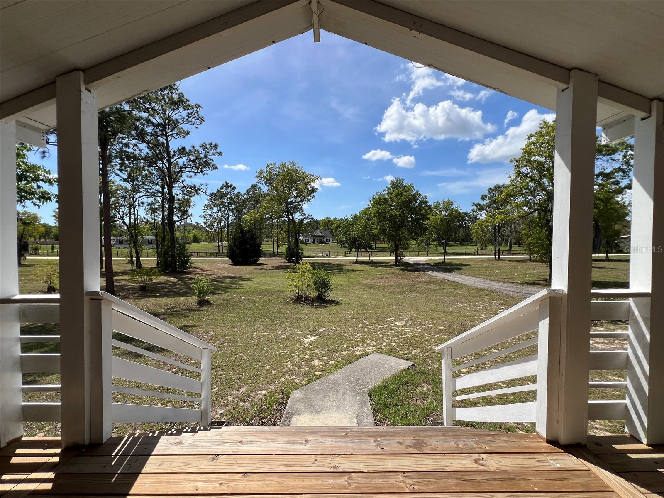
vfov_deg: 89.9
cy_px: 249
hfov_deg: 106.2
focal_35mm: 13
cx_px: 332
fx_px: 249
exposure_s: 1/1908
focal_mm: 1.57
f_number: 1.8
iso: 32
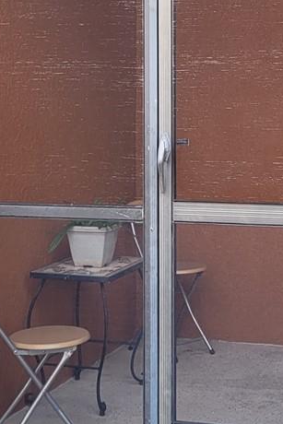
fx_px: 1107
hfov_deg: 14.5
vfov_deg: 21.3
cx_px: 177
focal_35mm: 94
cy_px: 65
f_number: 1.8
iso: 40
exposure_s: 1/256
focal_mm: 5.4
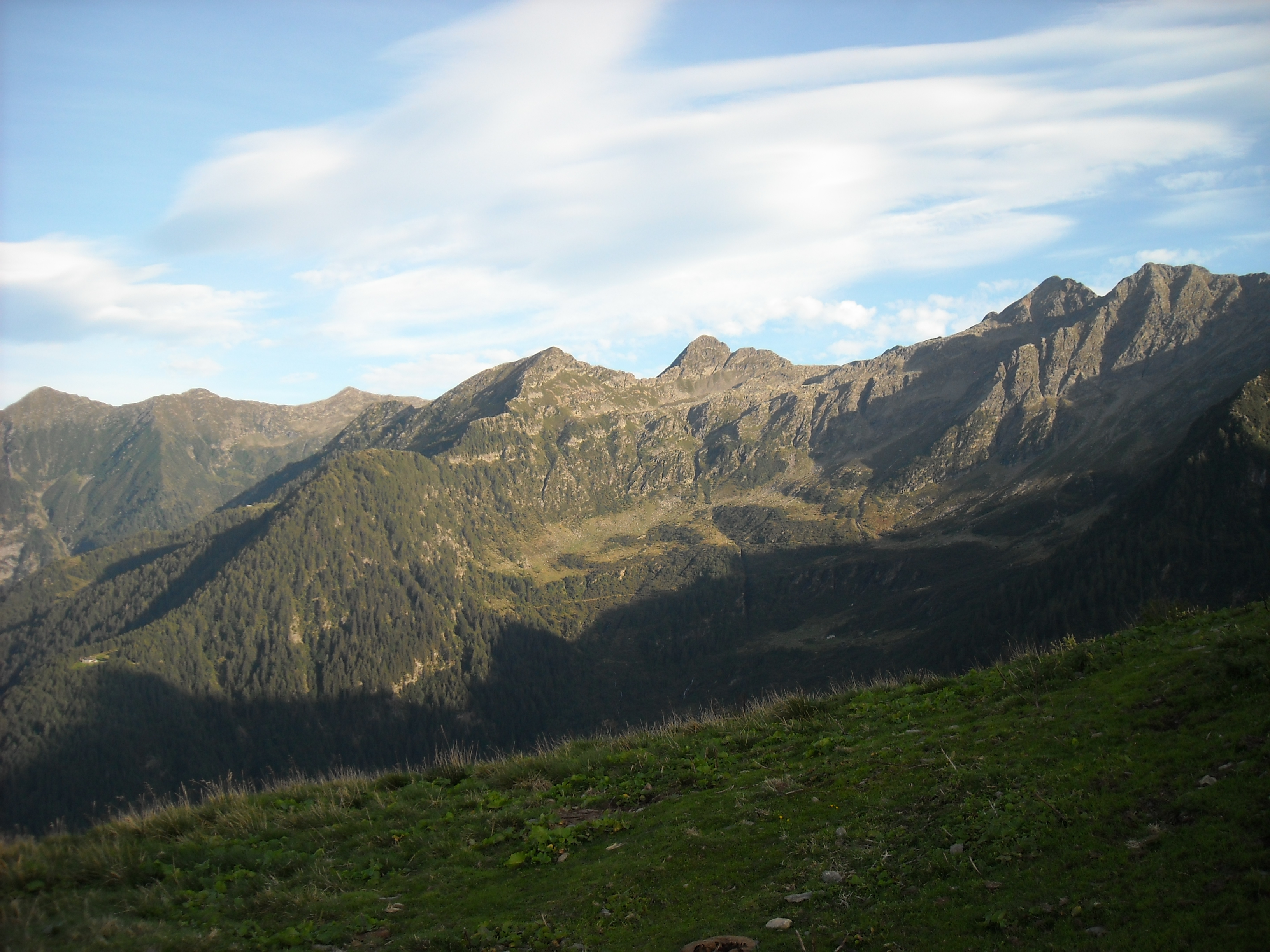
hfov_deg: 52.6
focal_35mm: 35
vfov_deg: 40.7
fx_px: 1284
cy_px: 476
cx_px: 635
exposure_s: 1/521
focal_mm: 5.7
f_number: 2.8
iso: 64
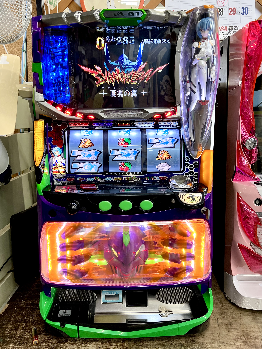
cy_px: 167
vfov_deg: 63.4
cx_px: 124
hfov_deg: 49.7
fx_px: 283
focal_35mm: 28
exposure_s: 1/100
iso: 125
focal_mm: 5.7
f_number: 1.5
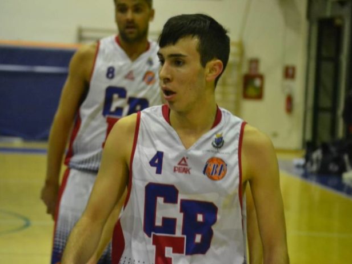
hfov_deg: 13.2
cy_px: 132
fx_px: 1525
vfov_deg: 9.9
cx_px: 171
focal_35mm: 150
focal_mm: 92
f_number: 4.5
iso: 3200
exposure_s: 1/100
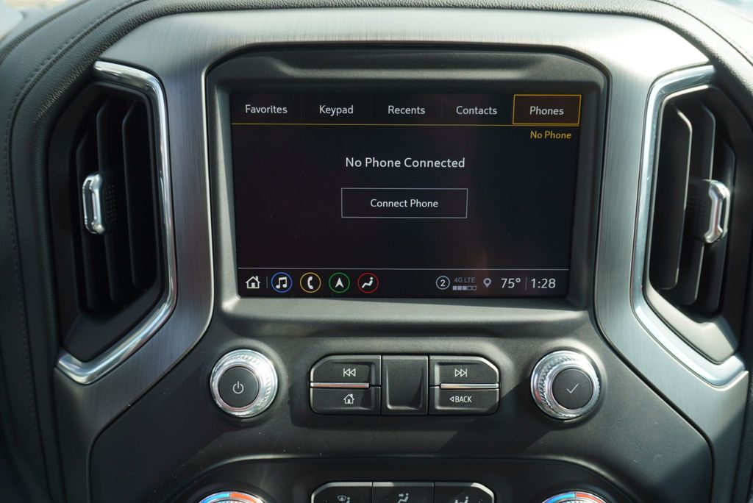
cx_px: 376
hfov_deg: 61.9
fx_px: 628
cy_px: 252
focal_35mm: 30
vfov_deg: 43.7
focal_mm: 20
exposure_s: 1/100
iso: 100
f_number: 5
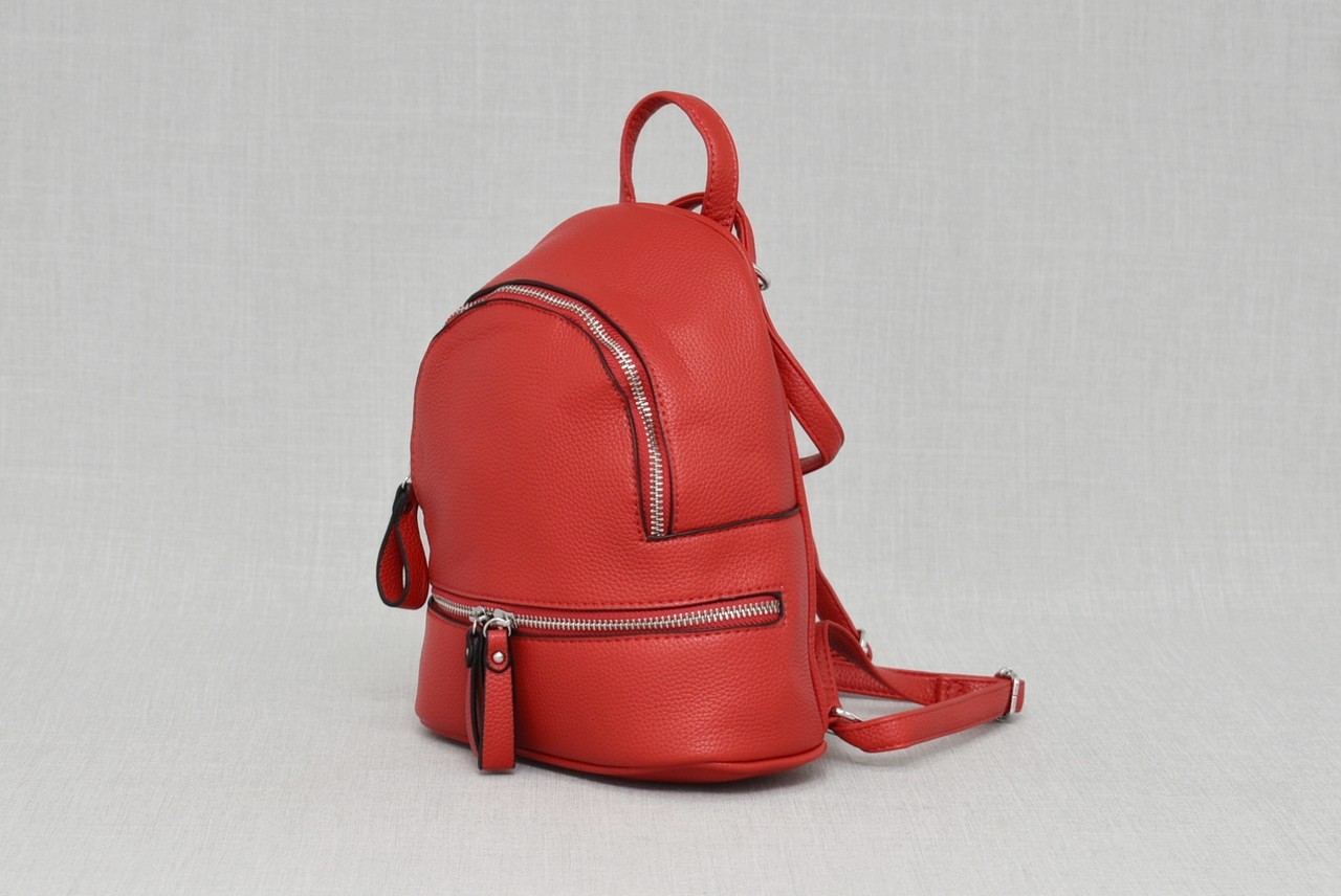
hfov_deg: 28.0
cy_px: 448
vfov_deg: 19.0
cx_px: 670
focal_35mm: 72
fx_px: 2684
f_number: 5.6
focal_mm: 48
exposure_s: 1/60
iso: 100
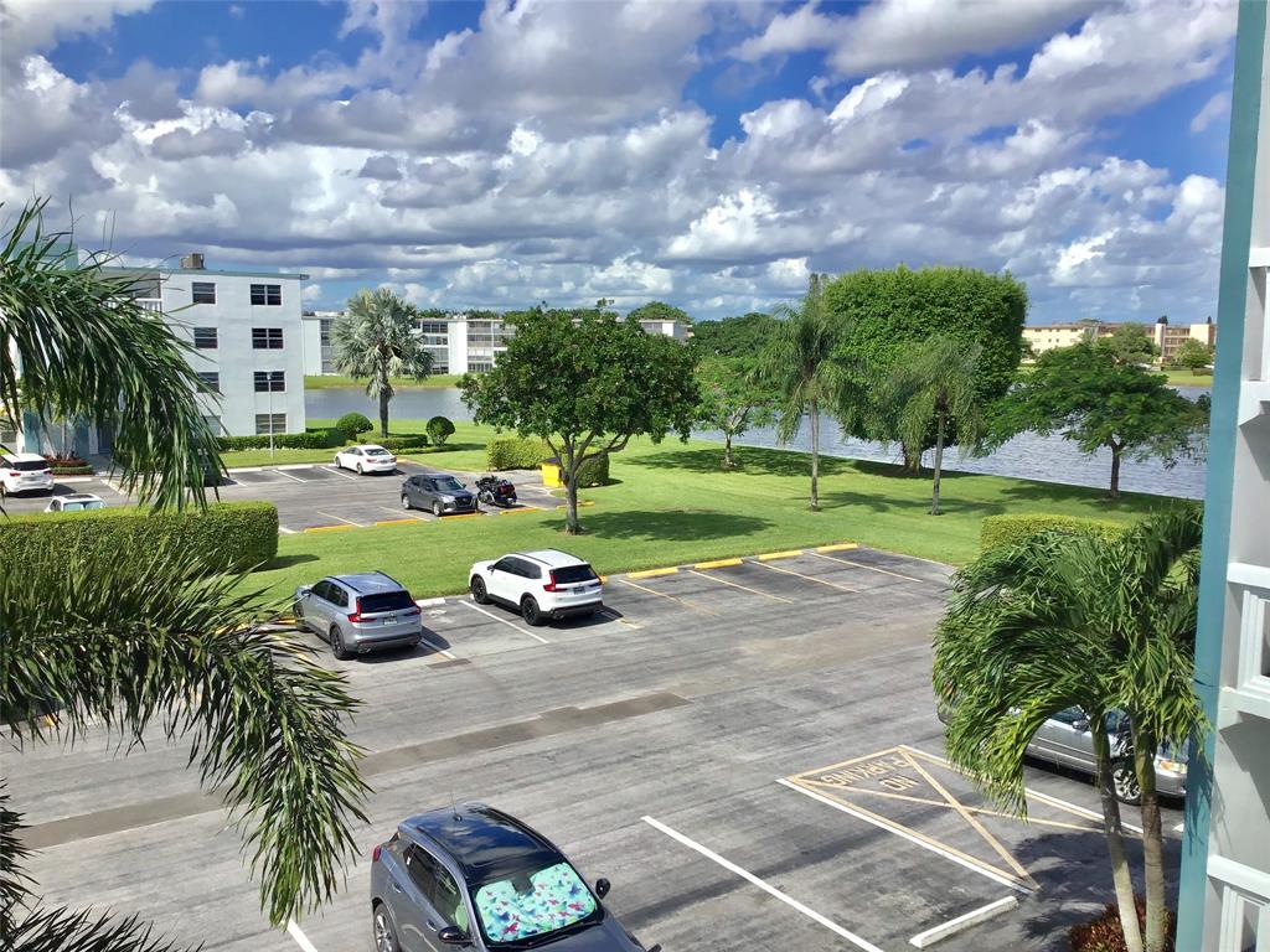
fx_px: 1137
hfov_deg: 58.4
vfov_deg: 45.4
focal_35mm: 31
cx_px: 635
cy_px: 476
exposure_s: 1/1698
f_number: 2.4
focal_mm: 3.3
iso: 25
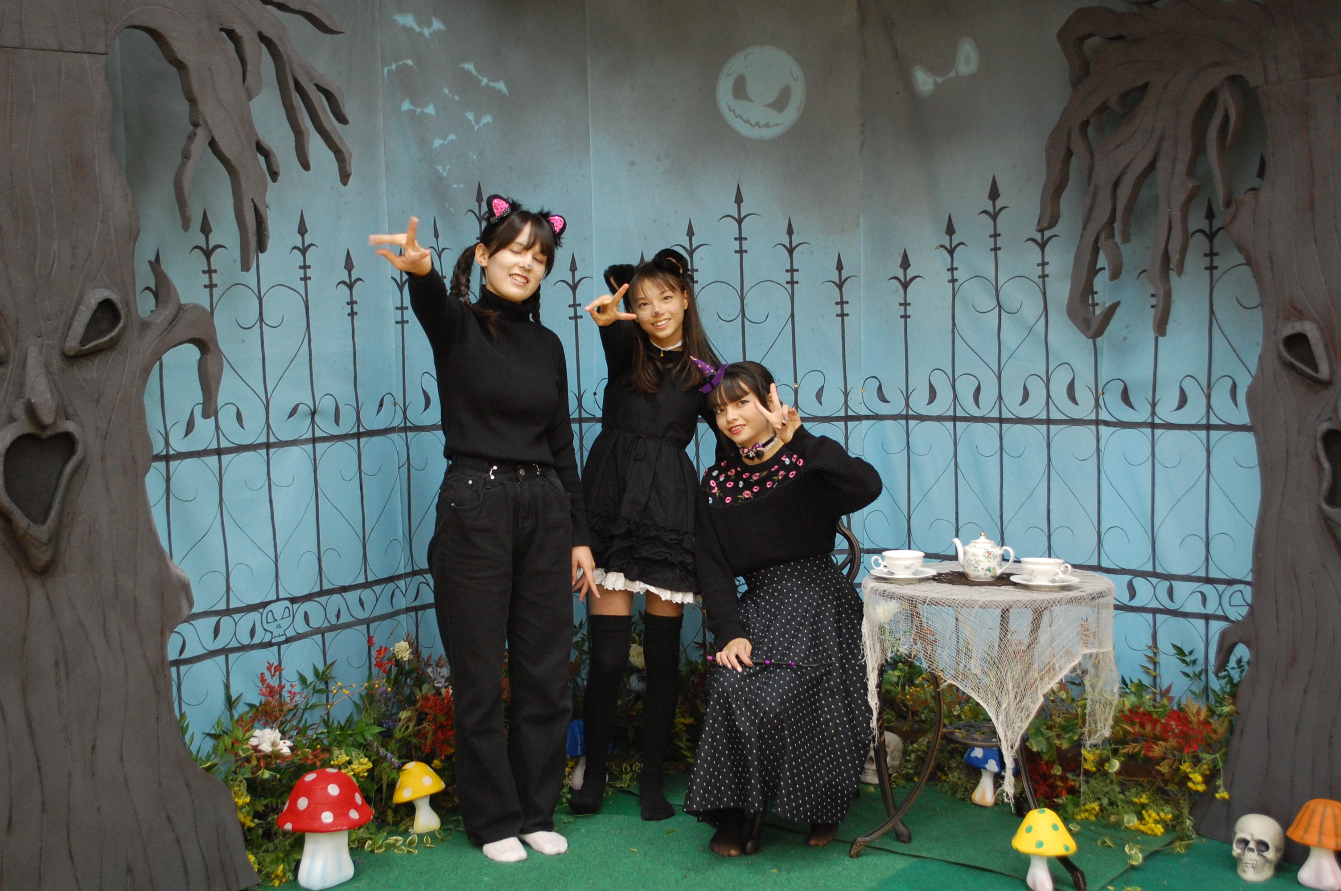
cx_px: 670
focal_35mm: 42
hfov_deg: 46.4
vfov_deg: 31.8
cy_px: 446
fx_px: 1563
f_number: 4.5
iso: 800
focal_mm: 28
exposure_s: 1/13
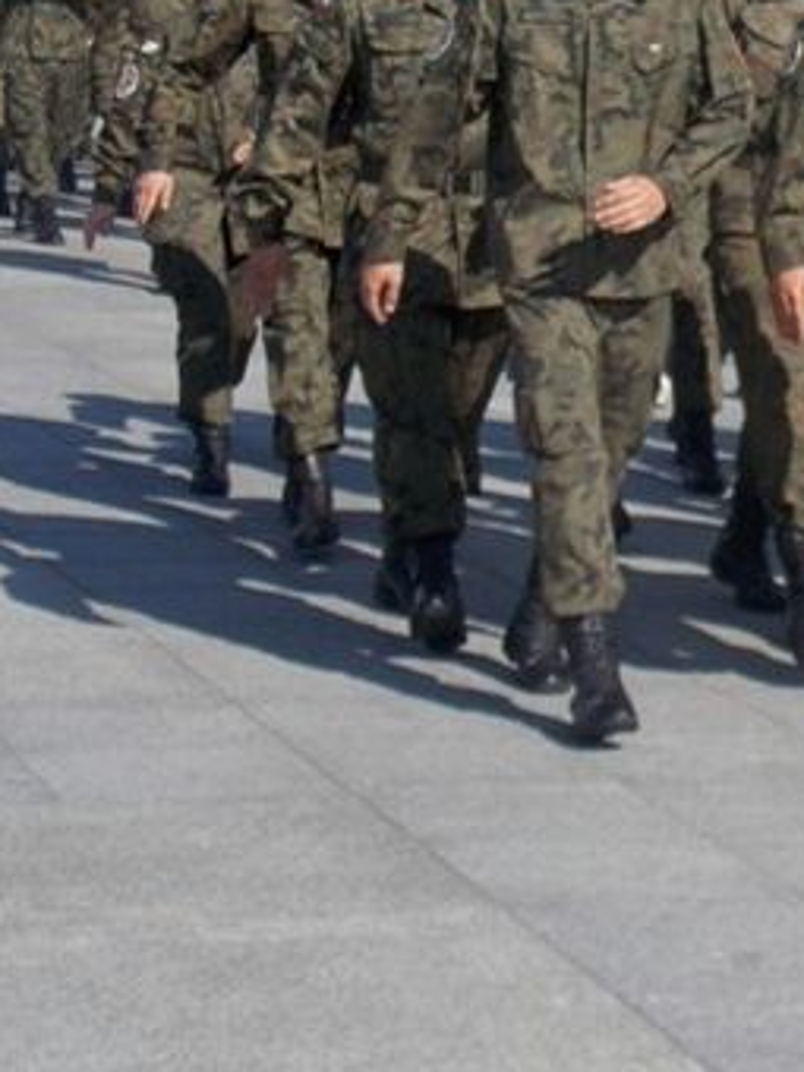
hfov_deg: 10.8
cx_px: 1094
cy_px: 393
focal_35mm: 134
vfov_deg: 14.7
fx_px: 4150
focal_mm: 11.5
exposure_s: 1/640
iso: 80
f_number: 4.1
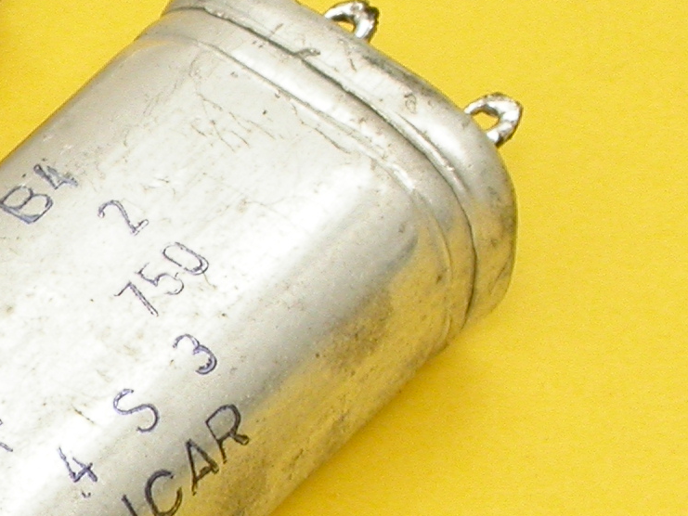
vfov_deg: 3.2
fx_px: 9383
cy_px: 383
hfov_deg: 4.2
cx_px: -269
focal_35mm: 472
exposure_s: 1/3.9
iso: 100
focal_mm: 32
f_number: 10.3
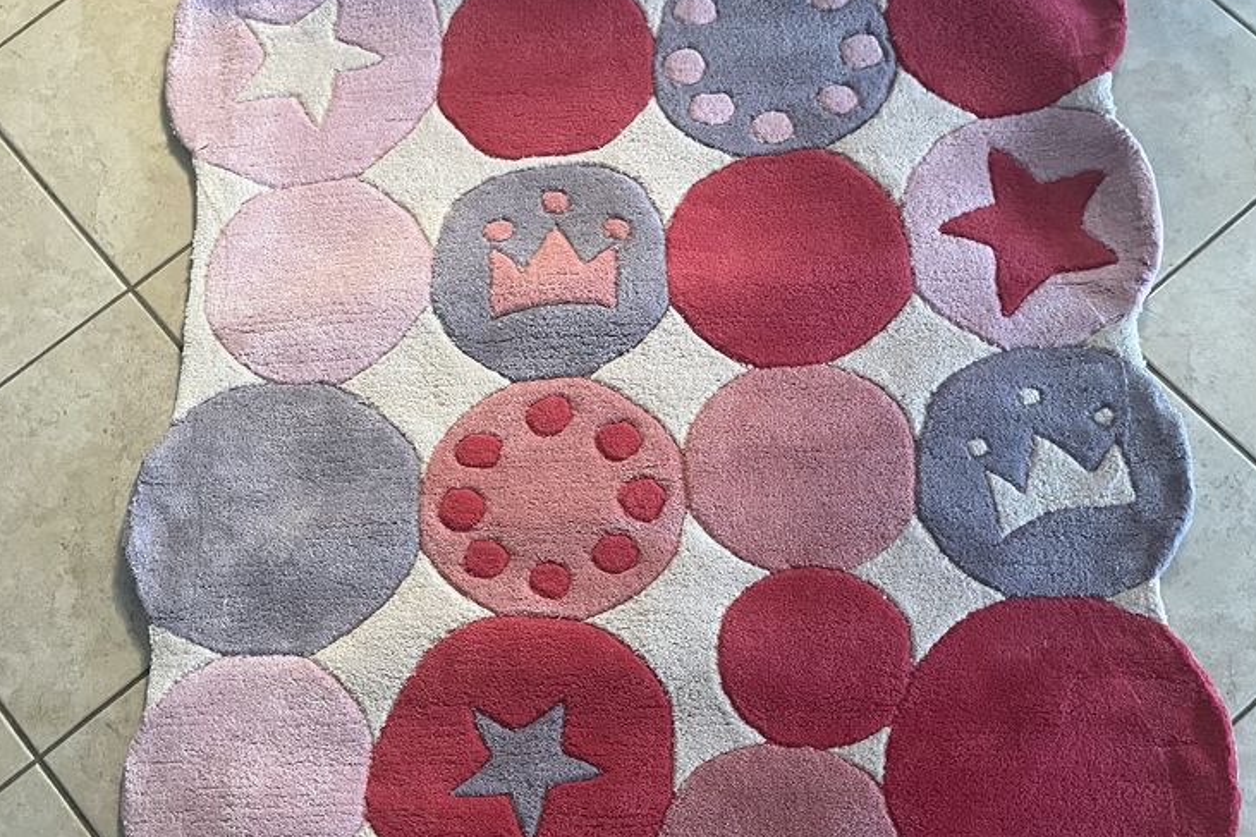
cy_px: 658
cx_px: 632
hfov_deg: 51.9
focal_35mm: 37
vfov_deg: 34.9
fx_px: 1291
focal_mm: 5.1
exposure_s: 1/60
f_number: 1.6
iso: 320
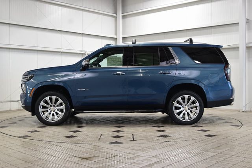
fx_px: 305
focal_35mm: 44
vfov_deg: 30.9
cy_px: 84
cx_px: 126
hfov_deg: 45.0
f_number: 6.3
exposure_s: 1/15
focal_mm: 29
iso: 450
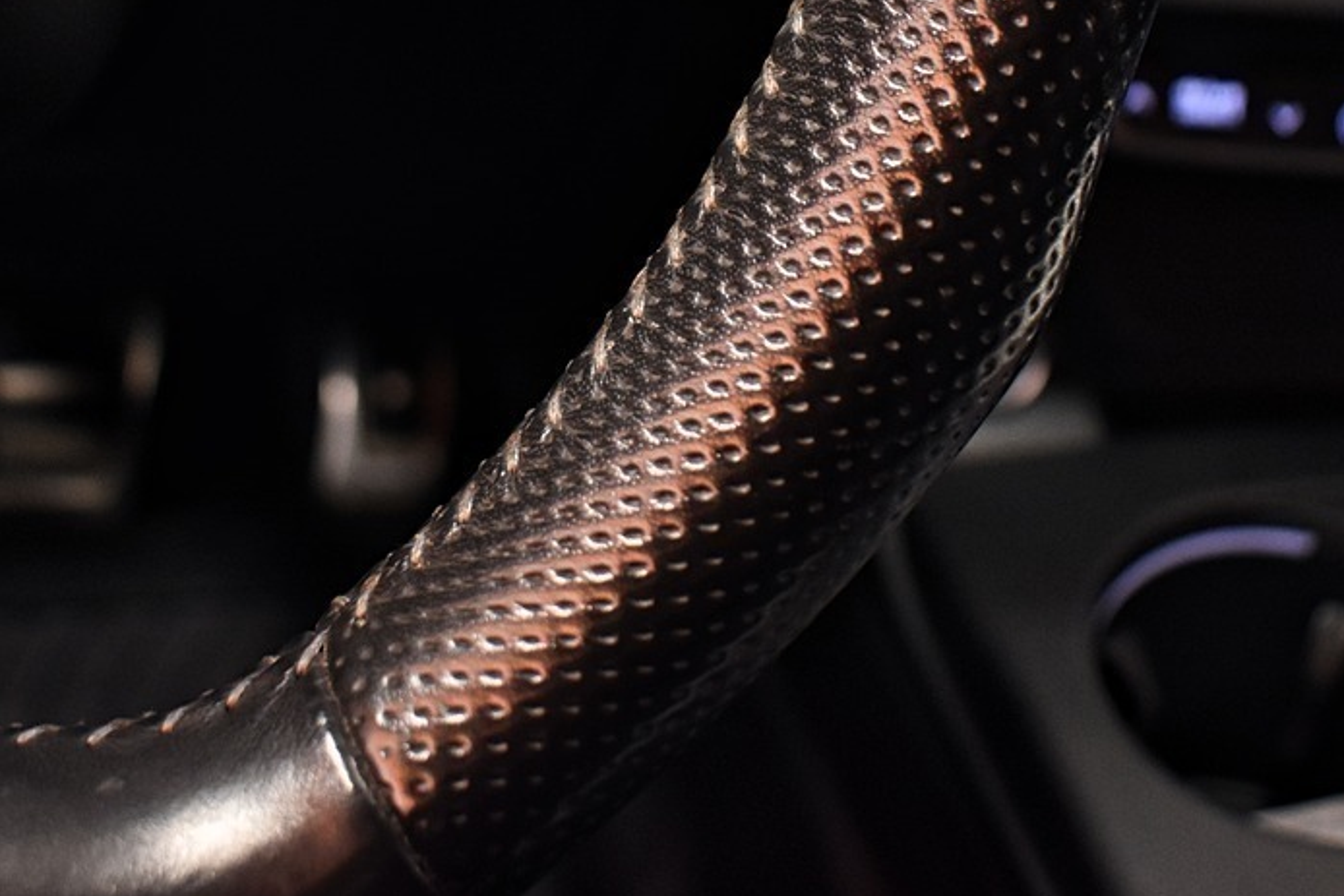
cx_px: 637
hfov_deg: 31.9
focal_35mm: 63
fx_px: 2352
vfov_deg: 20.8
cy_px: -31
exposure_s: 1/30
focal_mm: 18
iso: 1100
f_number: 3.5
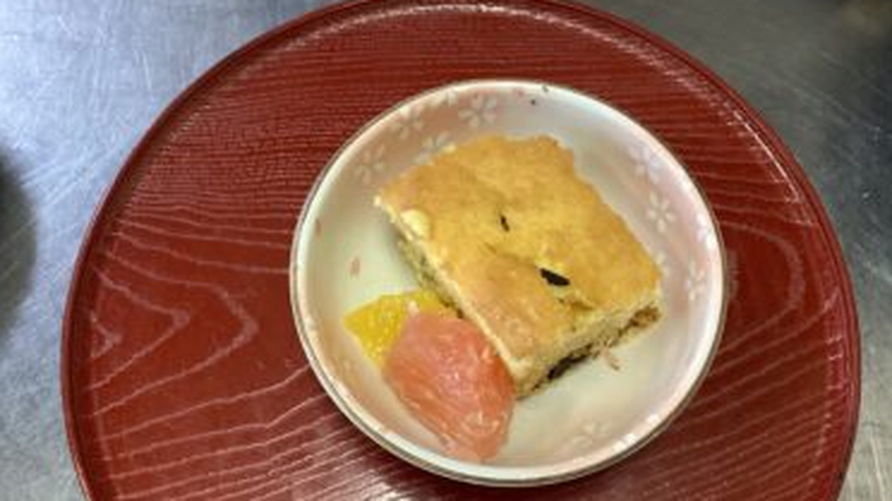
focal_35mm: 34
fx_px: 804
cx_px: 447
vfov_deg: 34.5
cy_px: 310
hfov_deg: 58.0
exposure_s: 1/60
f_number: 2.4
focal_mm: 3.3
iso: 200
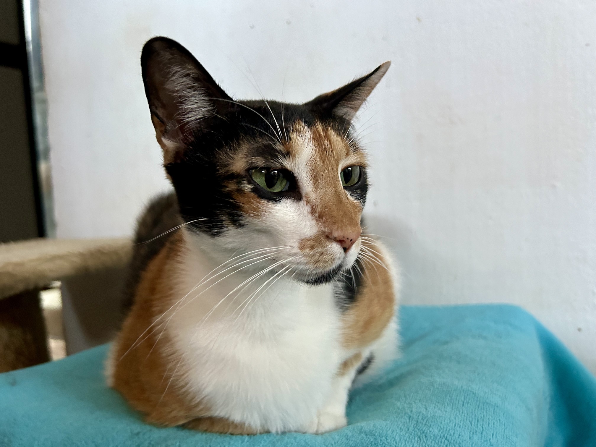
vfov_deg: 53.1
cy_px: 224
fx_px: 448
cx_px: 298
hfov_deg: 67.3
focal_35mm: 26
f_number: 1.5
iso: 400
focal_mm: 5.7
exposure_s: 1/60
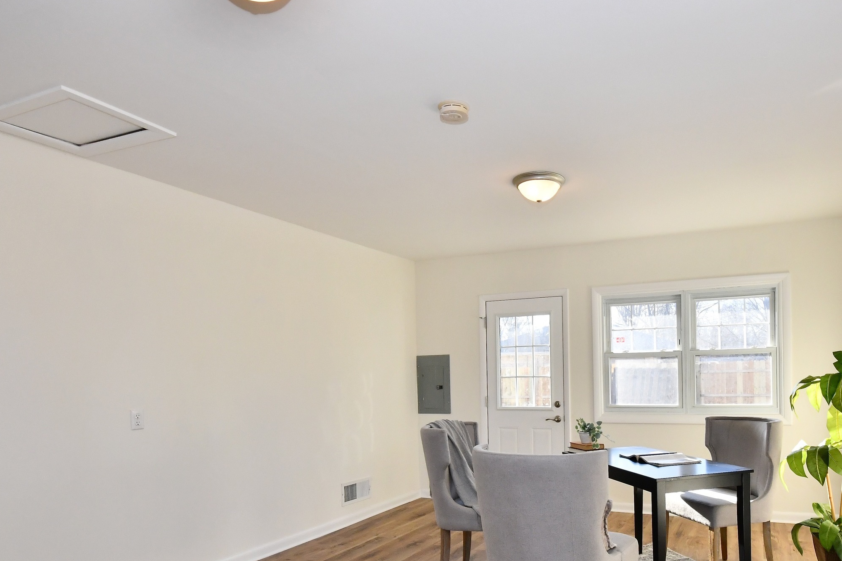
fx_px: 538
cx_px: 512
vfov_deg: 53.6
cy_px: 389
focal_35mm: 23
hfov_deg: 75.1
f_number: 7.1
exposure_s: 1/200
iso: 640
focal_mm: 10
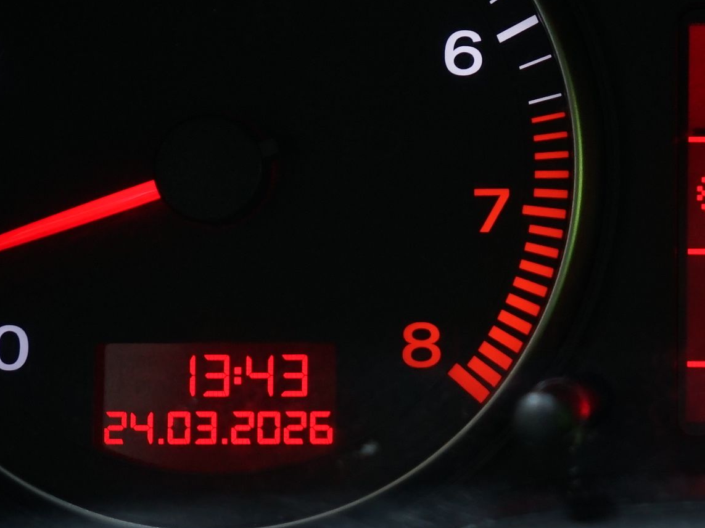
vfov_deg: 9.9
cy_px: 81
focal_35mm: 149
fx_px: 3034
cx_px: 843
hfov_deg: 12.9
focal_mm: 45
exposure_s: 1/20
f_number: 4.5
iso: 800
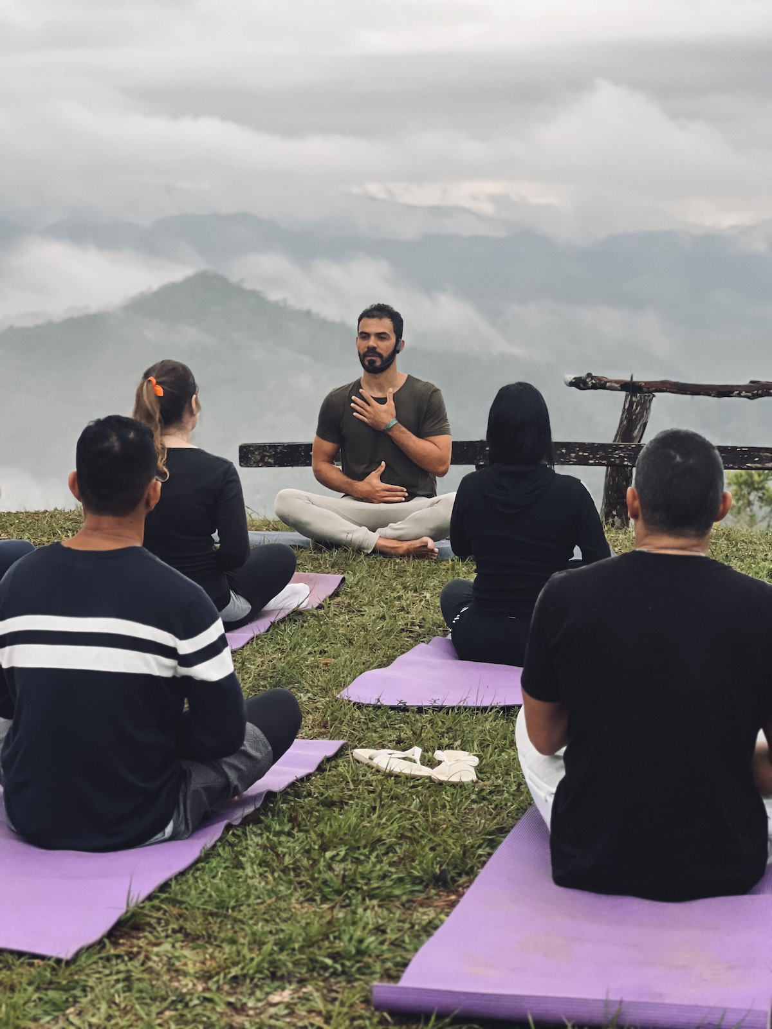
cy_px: 514
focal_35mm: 77
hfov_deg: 19.1
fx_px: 2290
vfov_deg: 25.3
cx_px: 386
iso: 400
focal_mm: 9
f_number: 2.8
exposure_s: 1/25
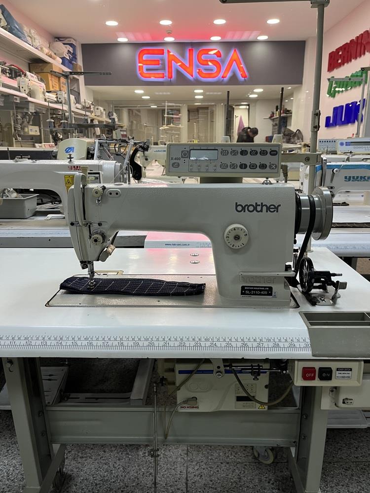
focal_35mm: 26
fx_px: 371
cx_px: 185
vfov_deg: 67.3
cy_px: 246
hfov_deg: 53.1
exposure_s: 1/50
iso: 64
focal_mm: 5.1
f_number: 1.6
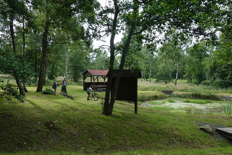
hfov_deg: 71.5
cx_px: 114
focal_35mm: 25
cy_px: 80
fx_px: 161
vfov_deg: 51.3
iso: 125
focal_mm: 9
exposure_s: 1/80
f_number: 7.1
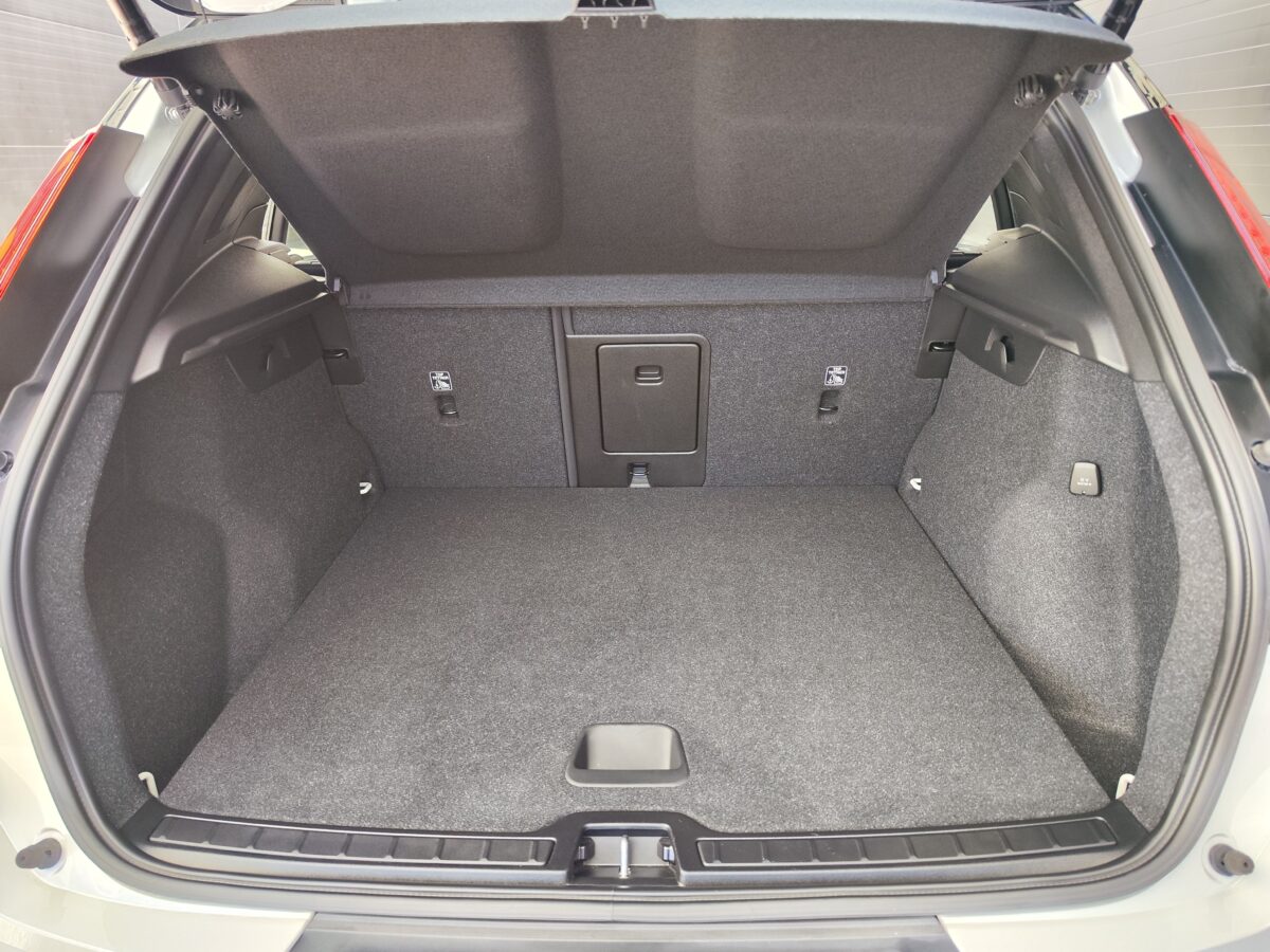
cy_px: 476
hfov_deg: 73.9
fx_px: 844
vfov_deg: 58.9
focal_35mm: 23
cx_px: 635
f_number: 1.69
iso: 110
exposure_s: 1/100
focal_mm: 7.01
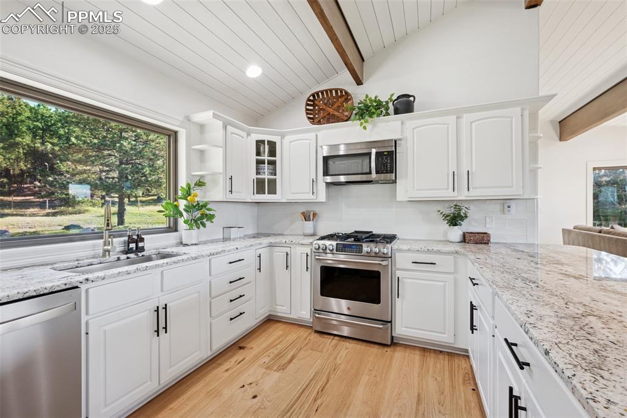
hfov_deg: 98.6
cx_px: 314
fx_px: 270
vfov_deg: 75.5
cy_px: 209
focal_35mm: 16
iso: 100
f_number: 11
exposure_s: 1/1.25
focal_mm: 15.5
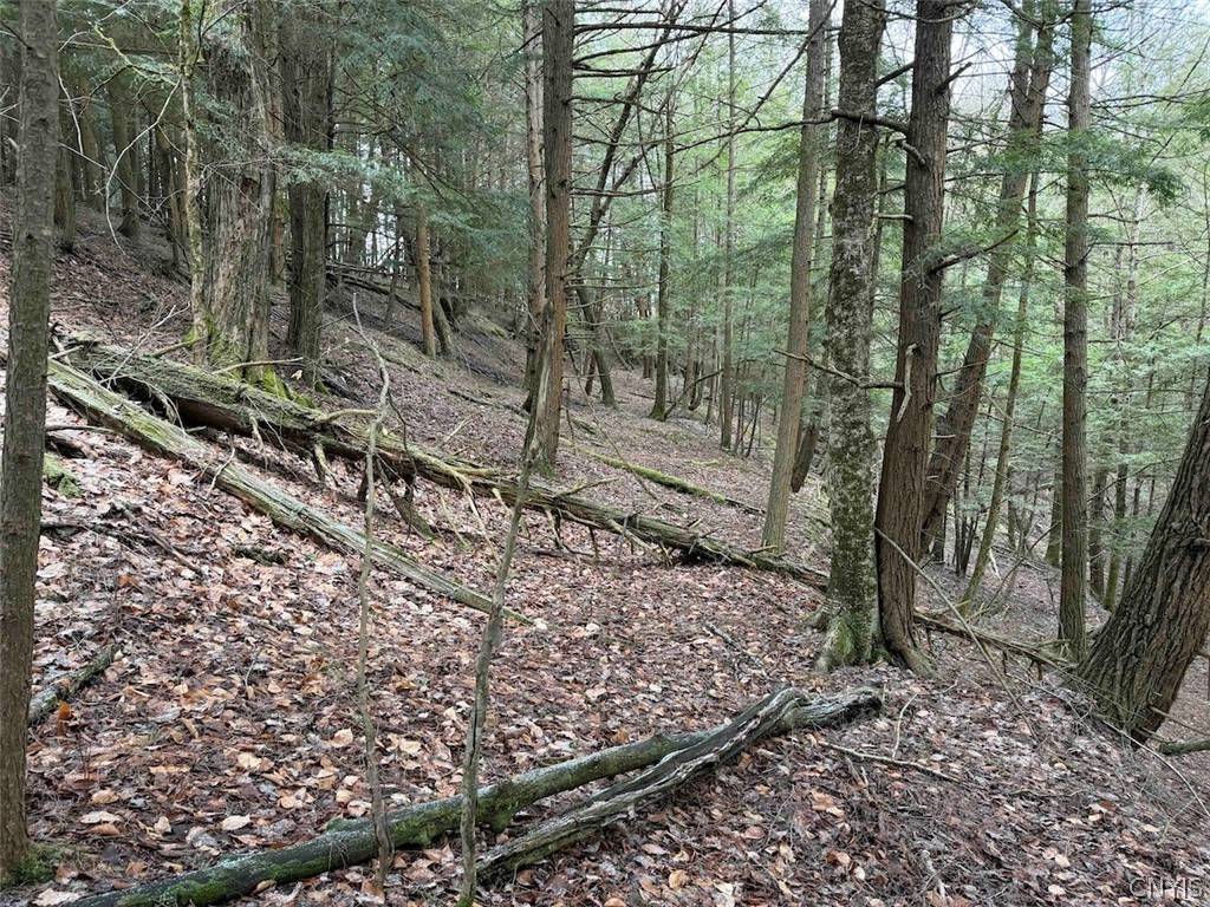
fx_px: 839
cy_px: 454
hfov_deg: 71.6
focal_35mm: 24
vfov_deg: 56.8
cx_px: 605
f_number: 1.78
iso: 250
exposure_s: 1/60
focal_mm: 6.76
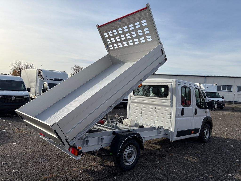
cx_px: 120
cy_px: 90
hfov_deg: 67.3
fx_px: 181
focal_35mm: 26
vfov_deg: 53.1
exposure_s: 1/4608
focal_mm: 5.96
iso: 50
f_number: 1.6
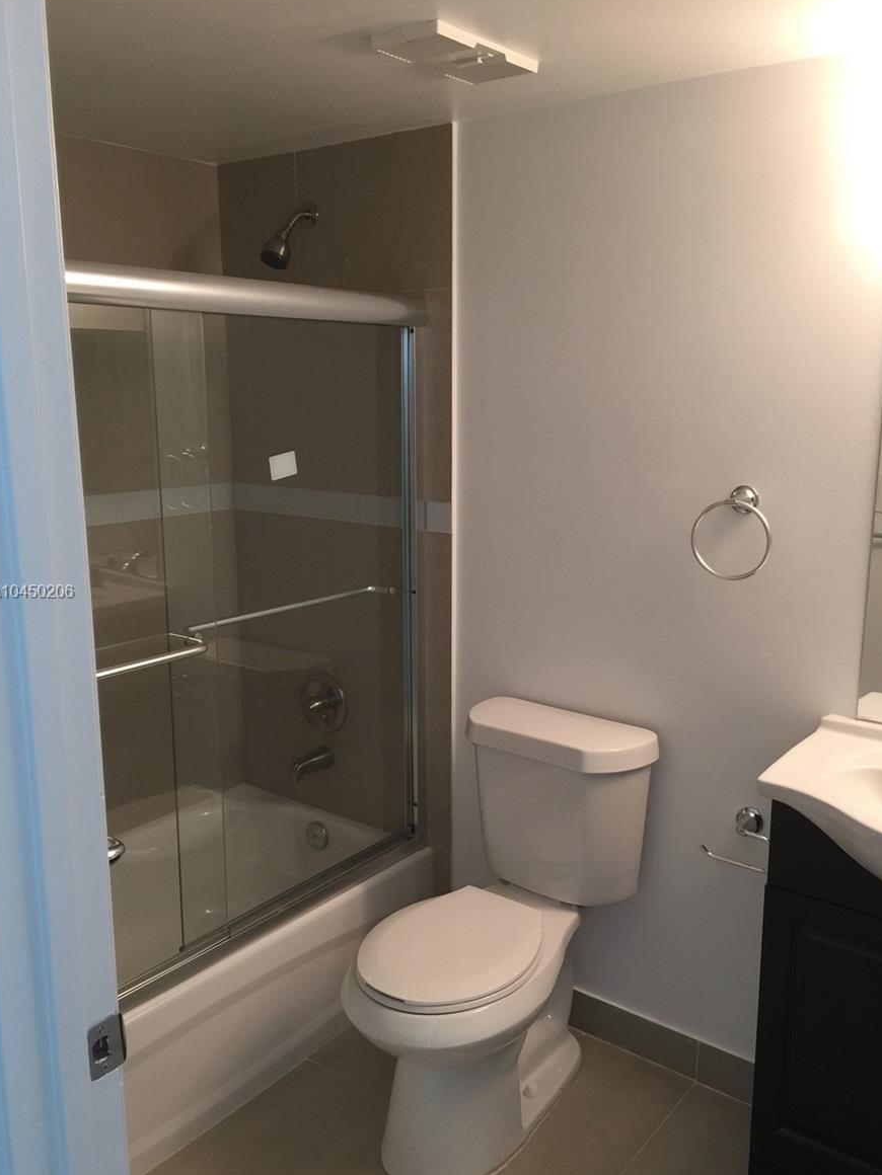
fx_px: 1019
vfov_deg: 60.0
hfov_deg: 46.8
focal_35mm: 30
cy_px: 594
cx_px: 442
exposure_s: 1/15
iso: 64
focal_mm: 4.15
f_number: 2.2
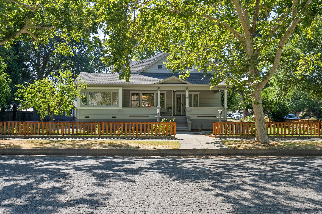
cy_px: 107
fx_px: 313
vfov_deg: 37.8
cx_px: 161
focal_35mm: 35
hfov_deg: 54.4
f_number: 8
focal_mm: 35
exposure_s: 1/250
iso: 320
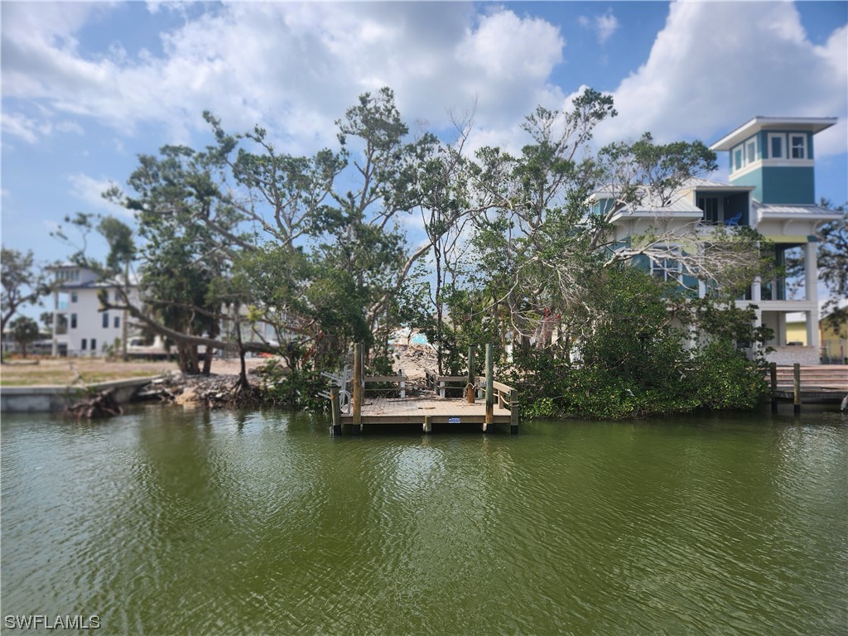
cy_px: 318
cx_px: 424
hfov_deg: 73.9
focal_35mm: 23
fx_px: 563
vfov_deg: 58.9
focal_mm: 5.4
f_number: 1.8
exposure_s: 1/2204
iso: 20
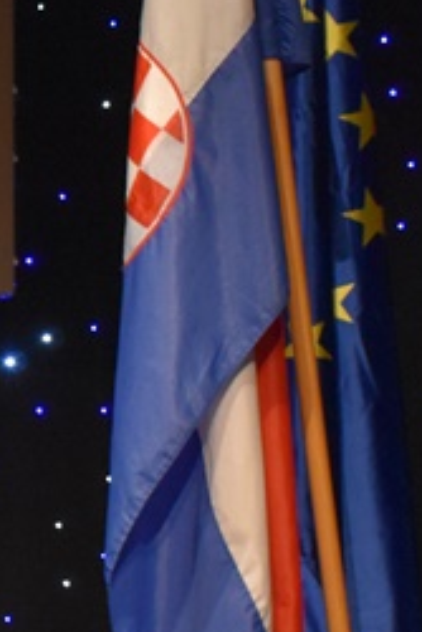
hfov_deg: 5.4
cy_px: 401
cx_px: -594
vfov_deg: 8.4
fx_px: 4319
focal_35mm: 246
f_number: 4.5
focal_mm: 40
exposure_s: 1/125
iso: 2500
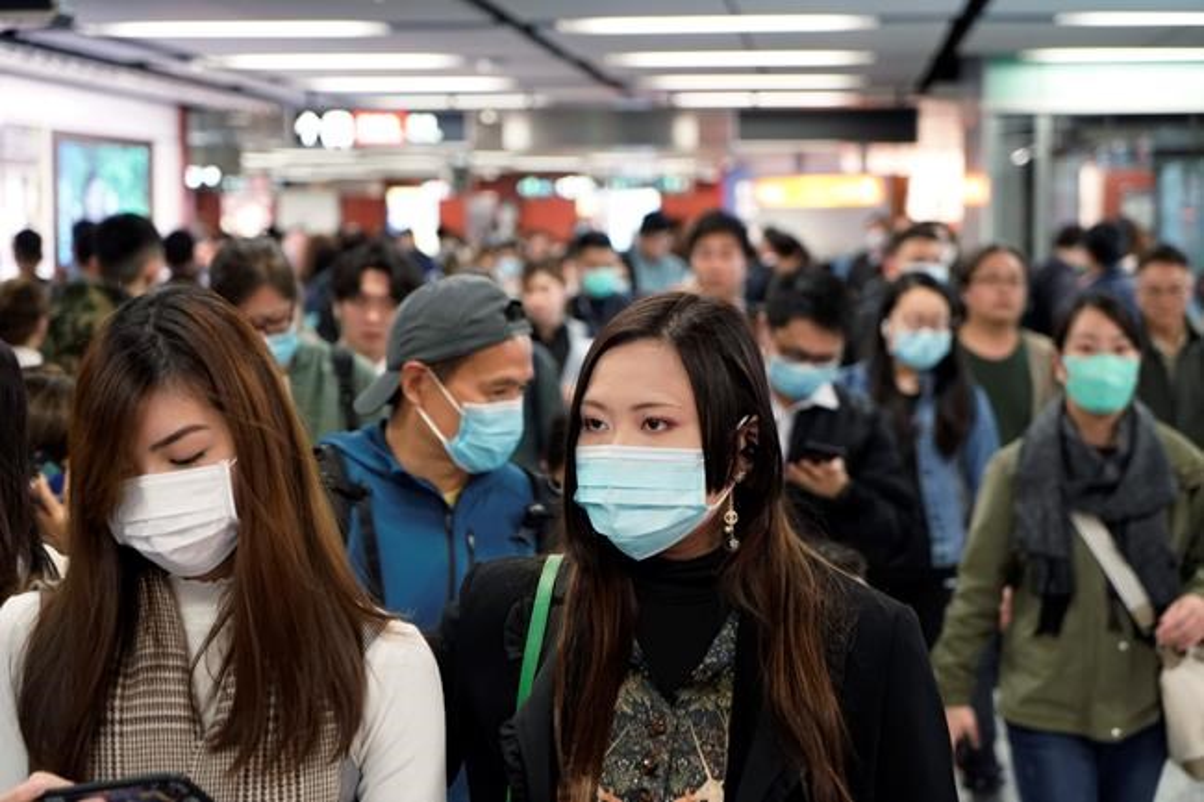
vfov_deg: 19.4
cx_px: 602
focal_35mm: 70
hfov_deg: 28.9
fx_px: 2340
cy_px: 401
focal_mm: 70
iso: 4000
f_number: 4
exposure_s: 1/125
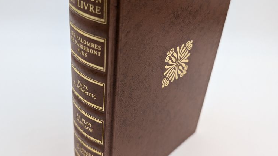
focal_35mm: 35
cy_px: 75
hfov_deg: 56.6
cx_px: 138
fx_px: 258
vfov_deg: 33.7
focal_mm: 6.9
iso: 40
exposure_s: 1/35
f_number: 1.68
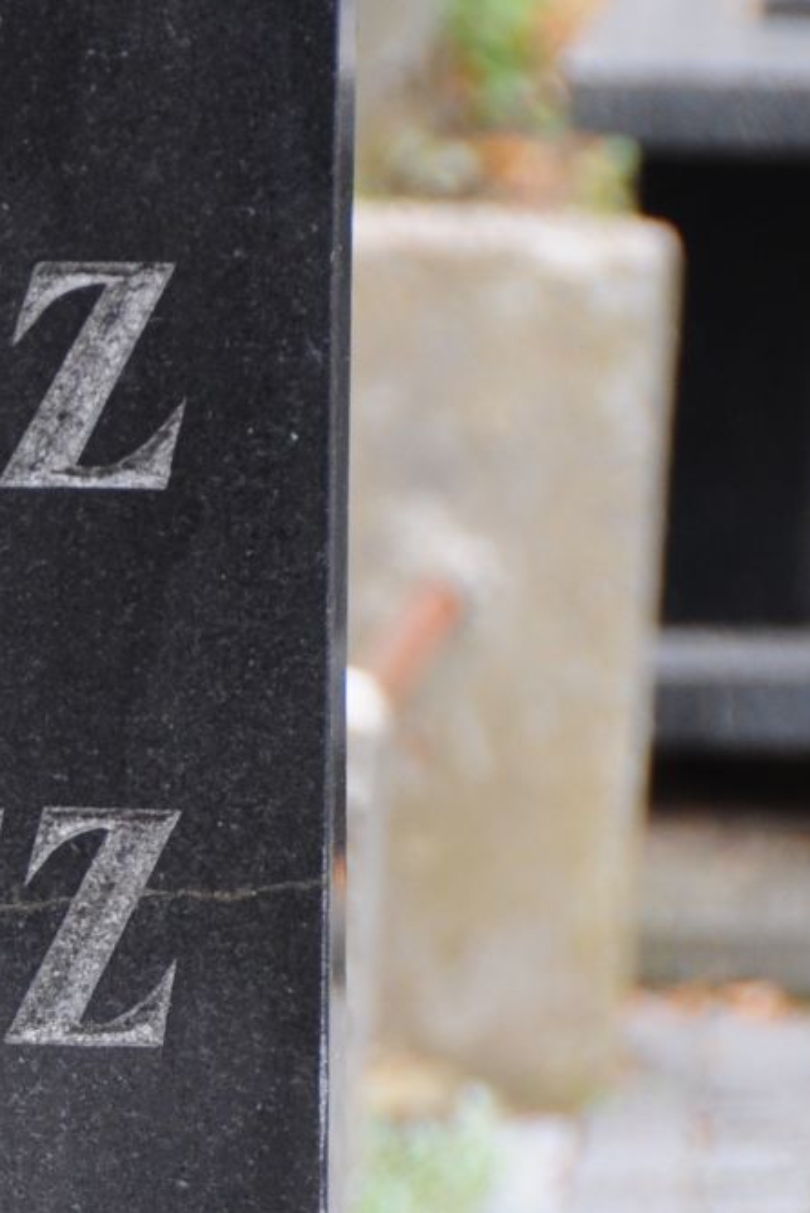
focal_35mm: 457
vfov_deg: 4.5
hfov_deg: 3.0
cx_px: -801
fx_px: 15393
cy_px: 886
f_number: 7.1
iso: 320
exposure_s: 1/80
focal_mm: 95
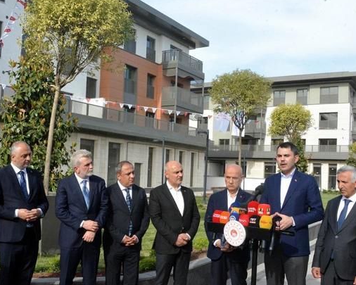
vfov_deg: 37.2
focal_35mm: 40
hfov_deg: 45.5
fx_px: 422
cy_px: 172
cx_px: 140
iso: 5000
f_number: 16
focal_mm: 28
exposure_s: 1/1000
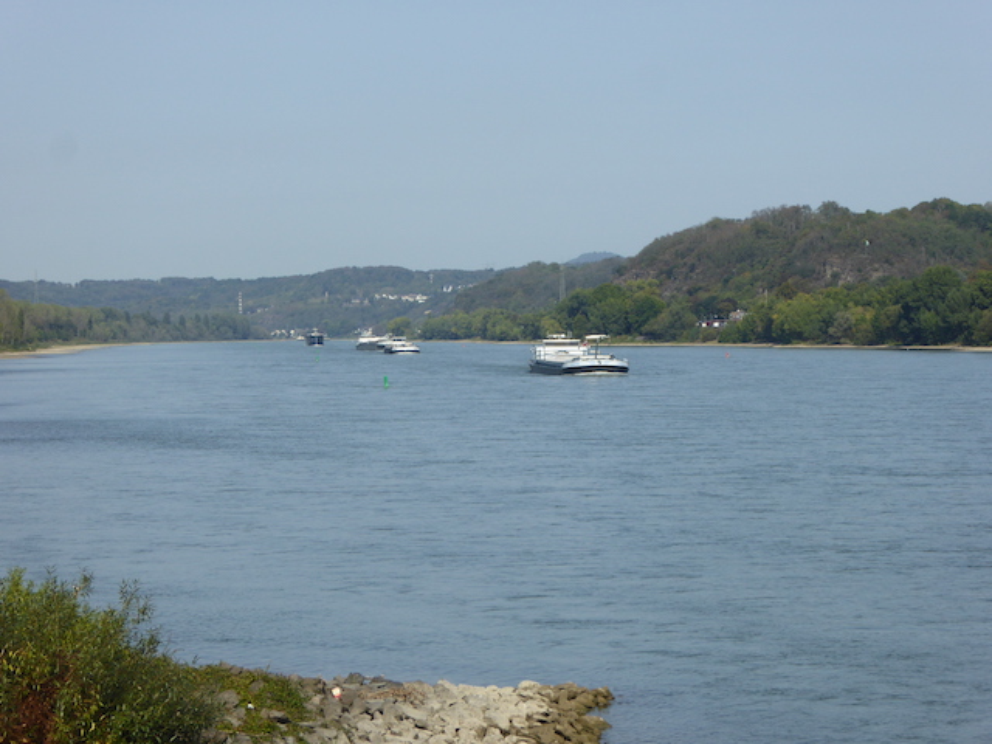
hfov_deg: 14.3
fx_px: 3955
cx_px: 496
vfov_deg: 10.7
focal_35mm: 138
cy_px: 372
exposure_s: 1/500
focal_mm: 22.3
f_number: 5.2
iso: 100
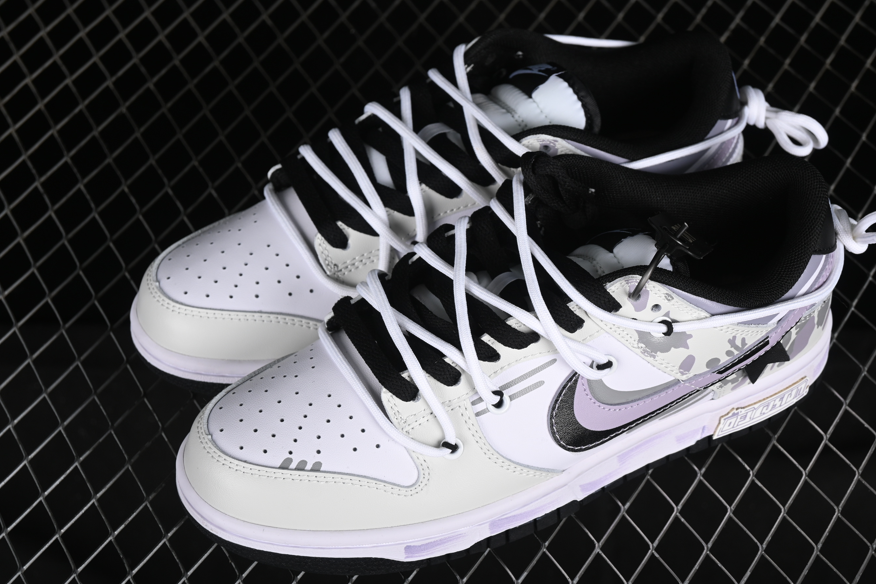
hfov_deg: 27.0
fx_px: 1825
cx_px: 455
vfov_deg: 18.2
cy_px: 284
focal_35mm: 75
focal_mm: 48
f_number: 7.1
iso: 160
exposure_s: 1/160
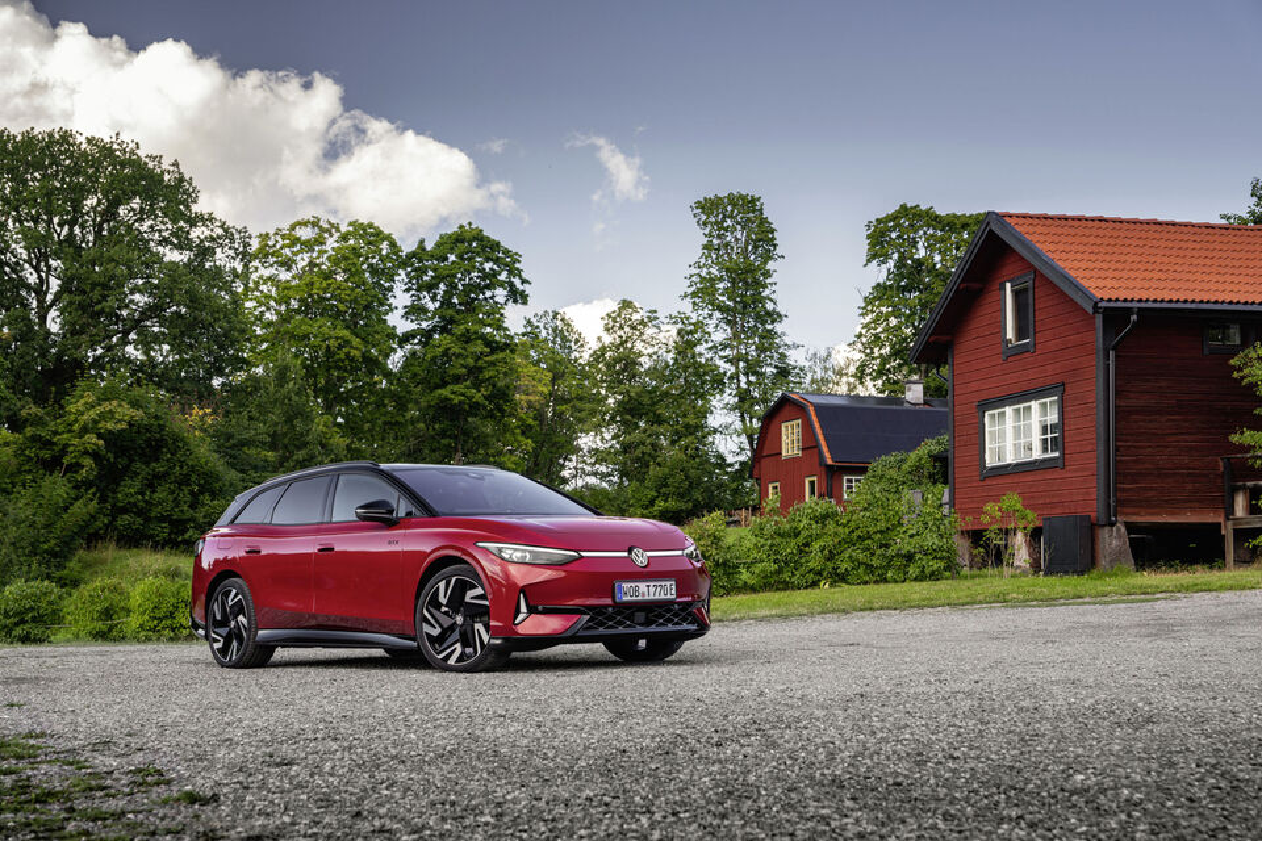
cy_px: 420
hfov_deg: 41.9
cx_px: 631
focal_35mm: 47
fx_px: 1647
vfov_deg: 28.6
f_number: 5.6
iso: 200
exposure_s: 1/80
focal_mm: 47
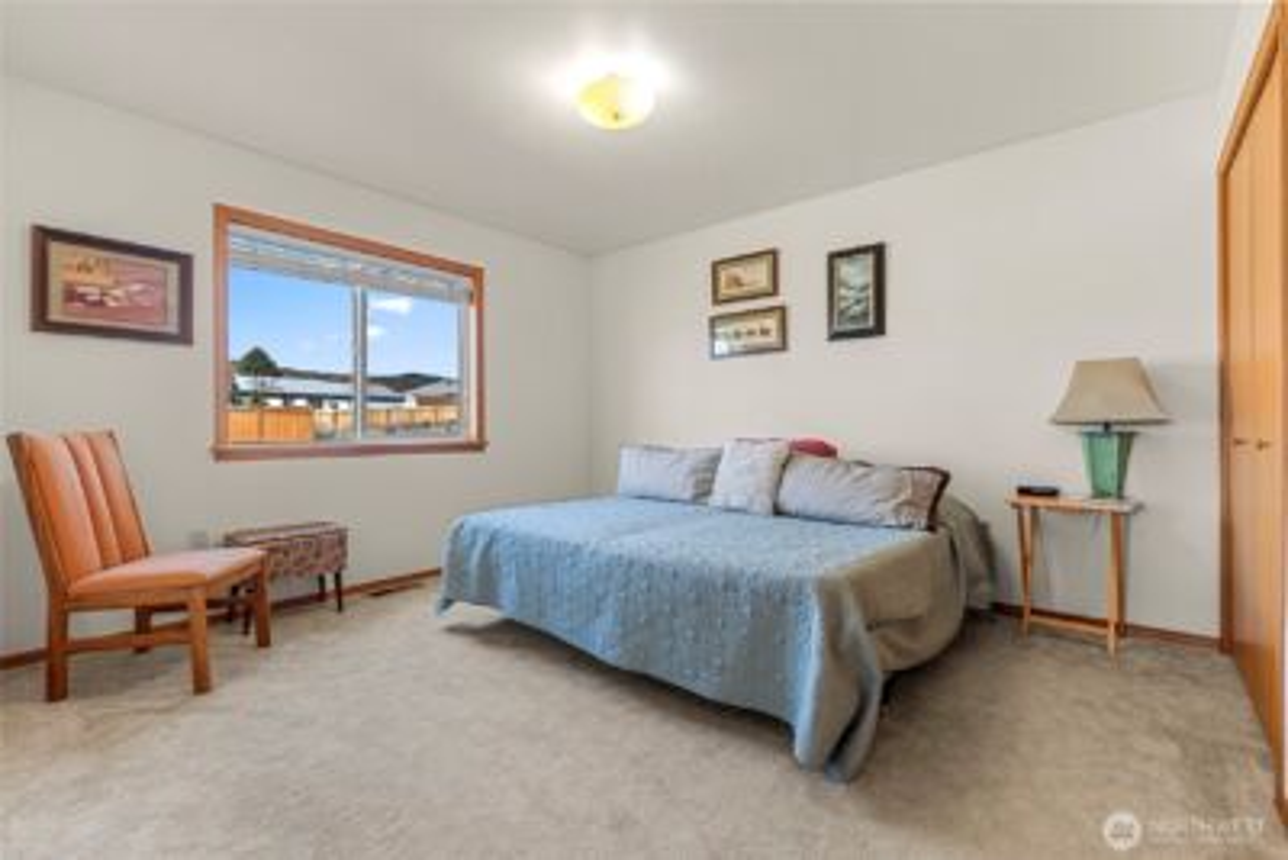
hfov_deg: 96.4
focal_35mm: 16
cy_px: 430
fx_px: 576
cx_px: 644
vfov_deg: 73.4
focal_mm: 16.1
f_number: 2.8
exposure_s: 1/50
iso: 200
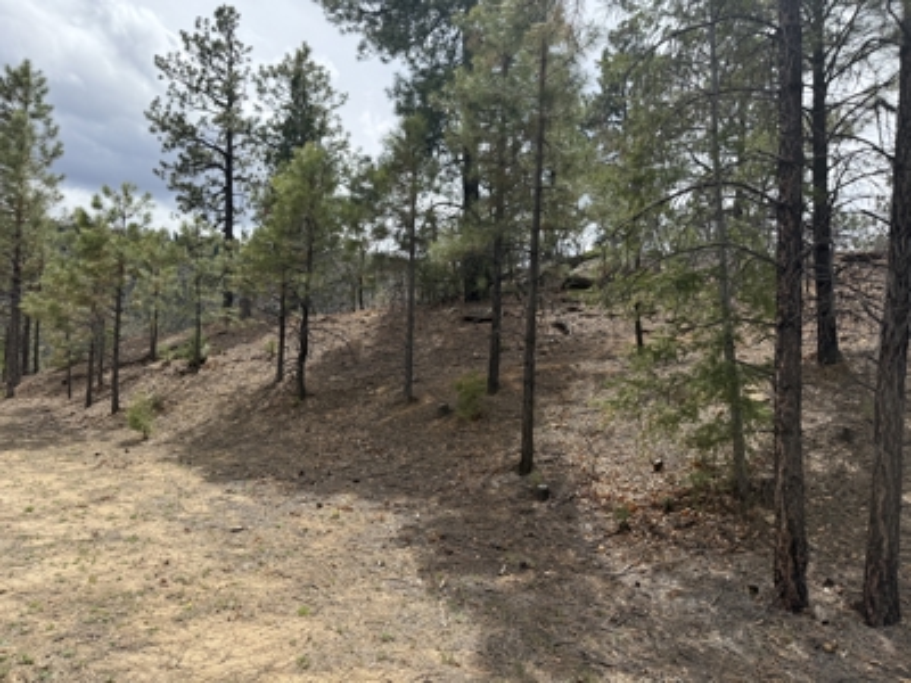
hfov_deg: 71.6
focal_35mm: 24
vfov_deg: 56.8
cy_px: 342
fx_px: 632
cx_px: 456
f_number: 1.78
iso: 100
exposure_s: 1/3953
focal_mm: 6.76
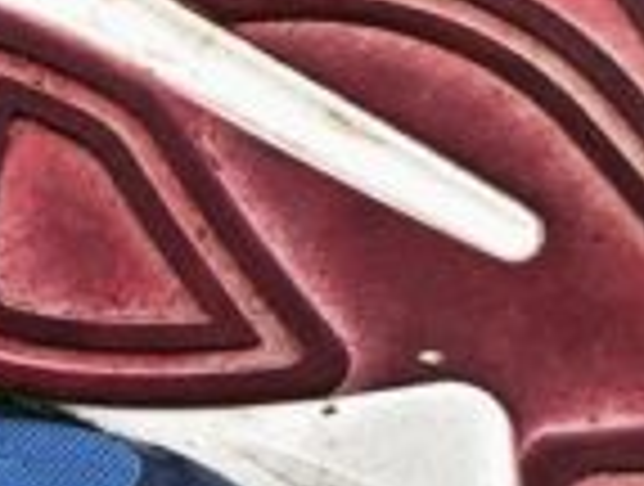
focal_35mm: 150
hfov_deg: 12.6
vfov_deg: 9.9
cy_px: 423
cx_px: -284
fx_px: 2798
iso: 32
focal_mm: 3.99
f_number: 1.8
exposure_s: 1/24
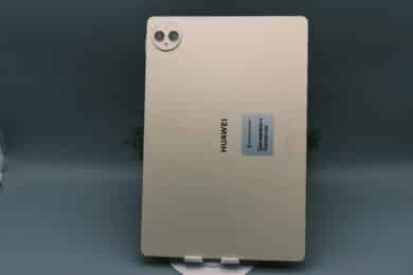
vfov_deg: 28.1
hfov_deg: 41.1
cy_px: 138
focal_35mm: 48
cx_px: 206
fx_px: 551
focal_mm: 32.3
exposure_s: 1/280
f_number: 8
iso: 500
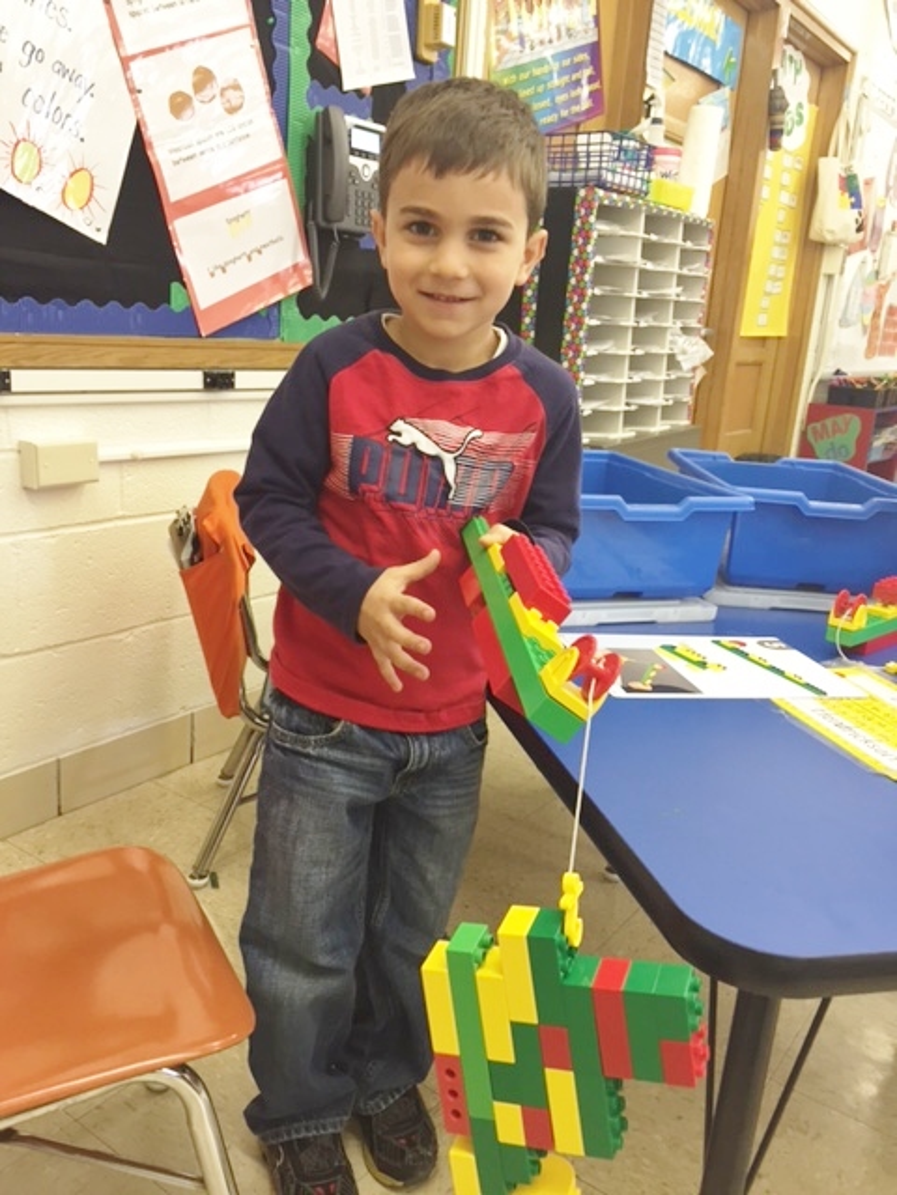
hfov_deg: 48.2
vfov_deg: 61.7
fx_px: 1002
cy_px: 598
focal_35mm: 29
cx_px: 448
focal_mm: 4.15
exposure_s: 1/33
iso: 80
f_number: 2.2
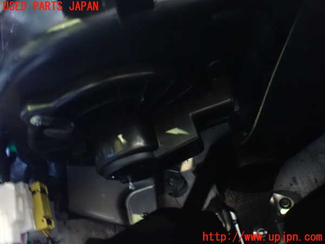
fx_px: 282
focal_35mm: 30
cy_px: 122
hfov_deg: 60.0
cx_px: 162
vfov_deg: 46.8
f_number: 2.3
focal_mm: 5.4
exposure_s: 1/8
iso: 1600
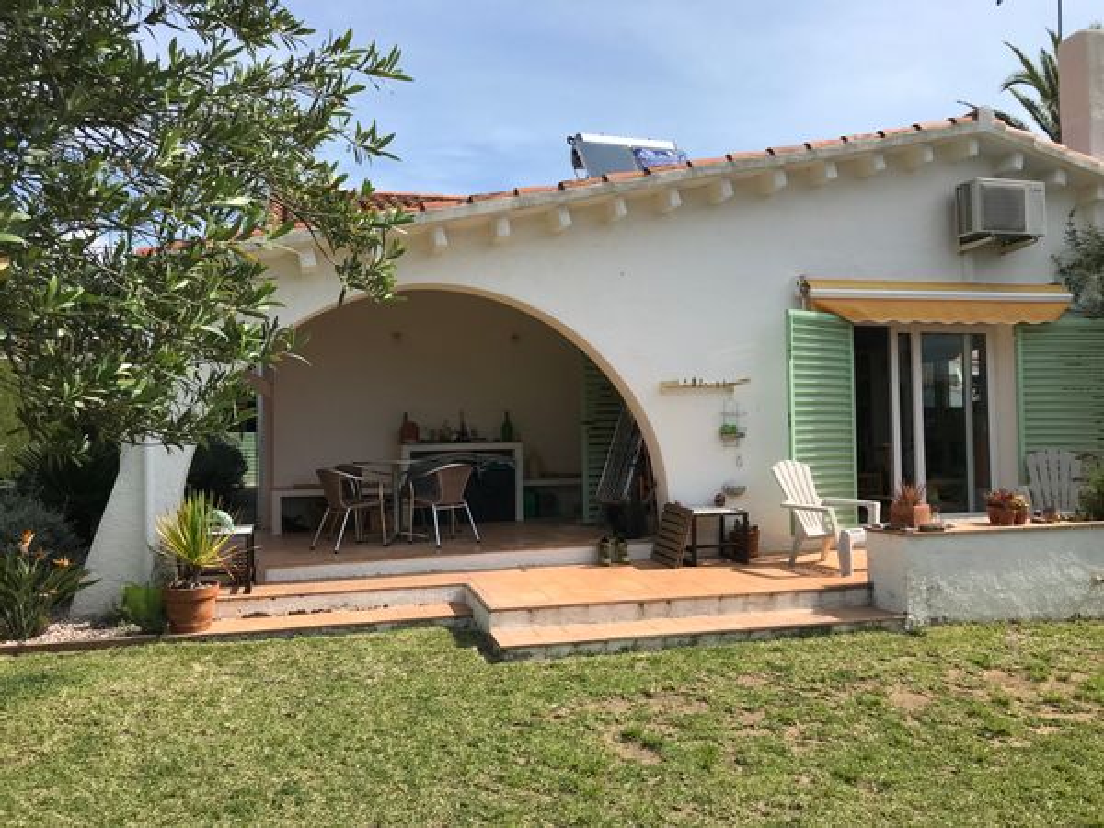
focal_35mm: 28
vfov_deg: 49.7
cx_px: 552
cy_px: 414
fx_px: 893
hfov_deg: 63.4
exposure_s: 1/2398
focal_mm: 3.99
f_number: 1.8
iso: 20
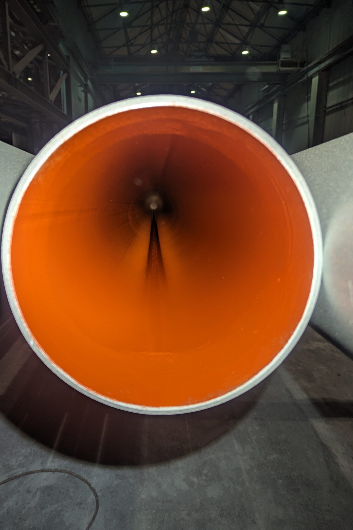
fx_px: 382
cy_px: 255
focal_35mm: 26
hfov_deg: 49.4
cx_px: 148
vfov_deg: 69.4
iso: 27
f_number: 1.85
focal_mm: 6.81
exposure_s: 1/94.3
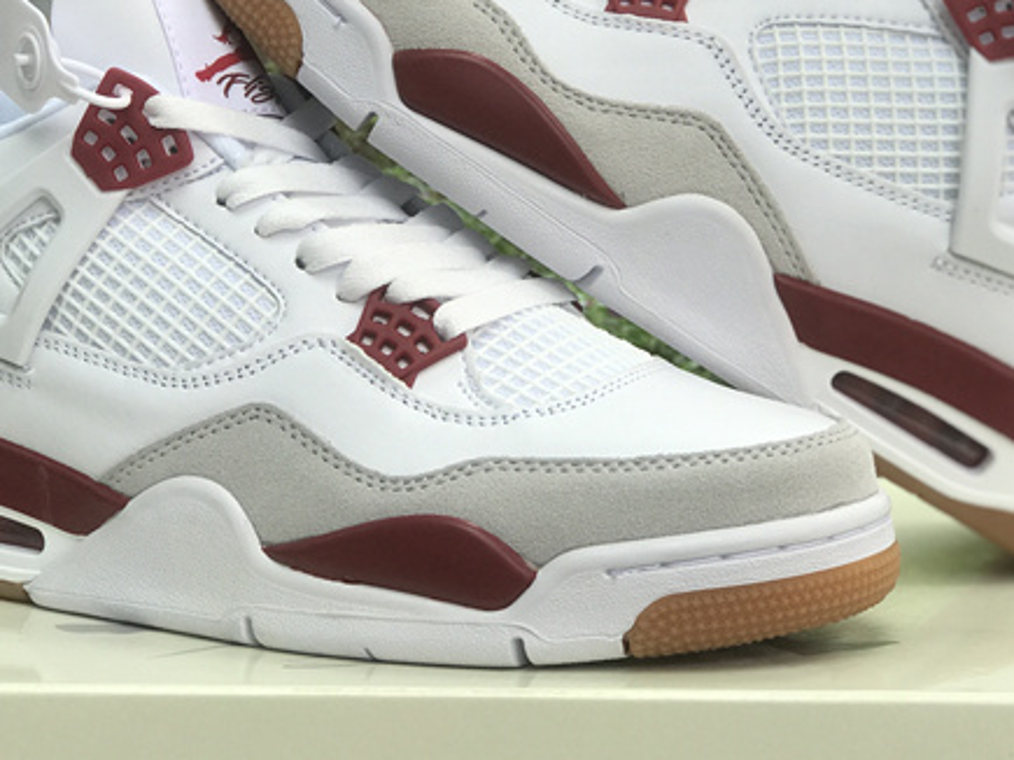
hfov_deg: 20.2
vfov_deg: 15.1
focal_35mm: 97
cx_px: 508
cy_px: 160
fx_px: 2841
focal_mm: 6.6
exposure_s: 1/112
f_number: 2.8
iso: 20
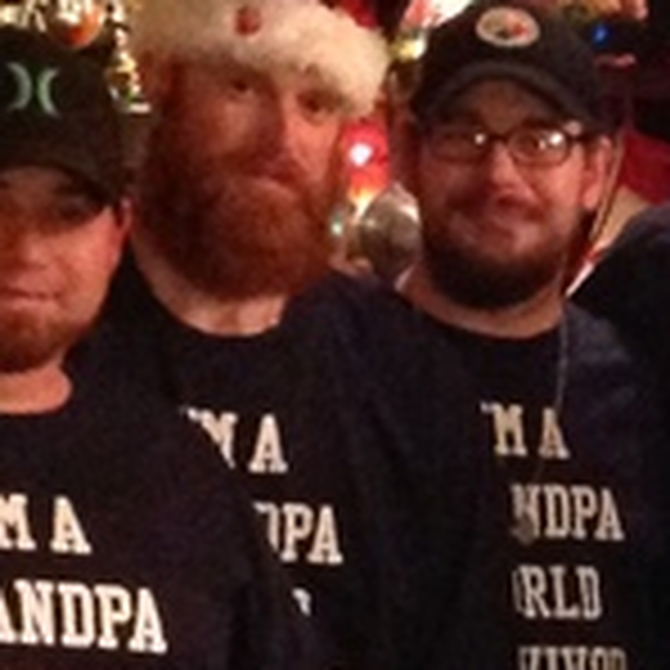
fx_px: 4380
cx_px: 1079
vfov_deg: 8.5
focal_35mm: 200
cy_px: 1079
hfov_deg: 8.5
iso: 800
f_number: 2.4
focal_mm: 4.28
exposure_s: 1/15
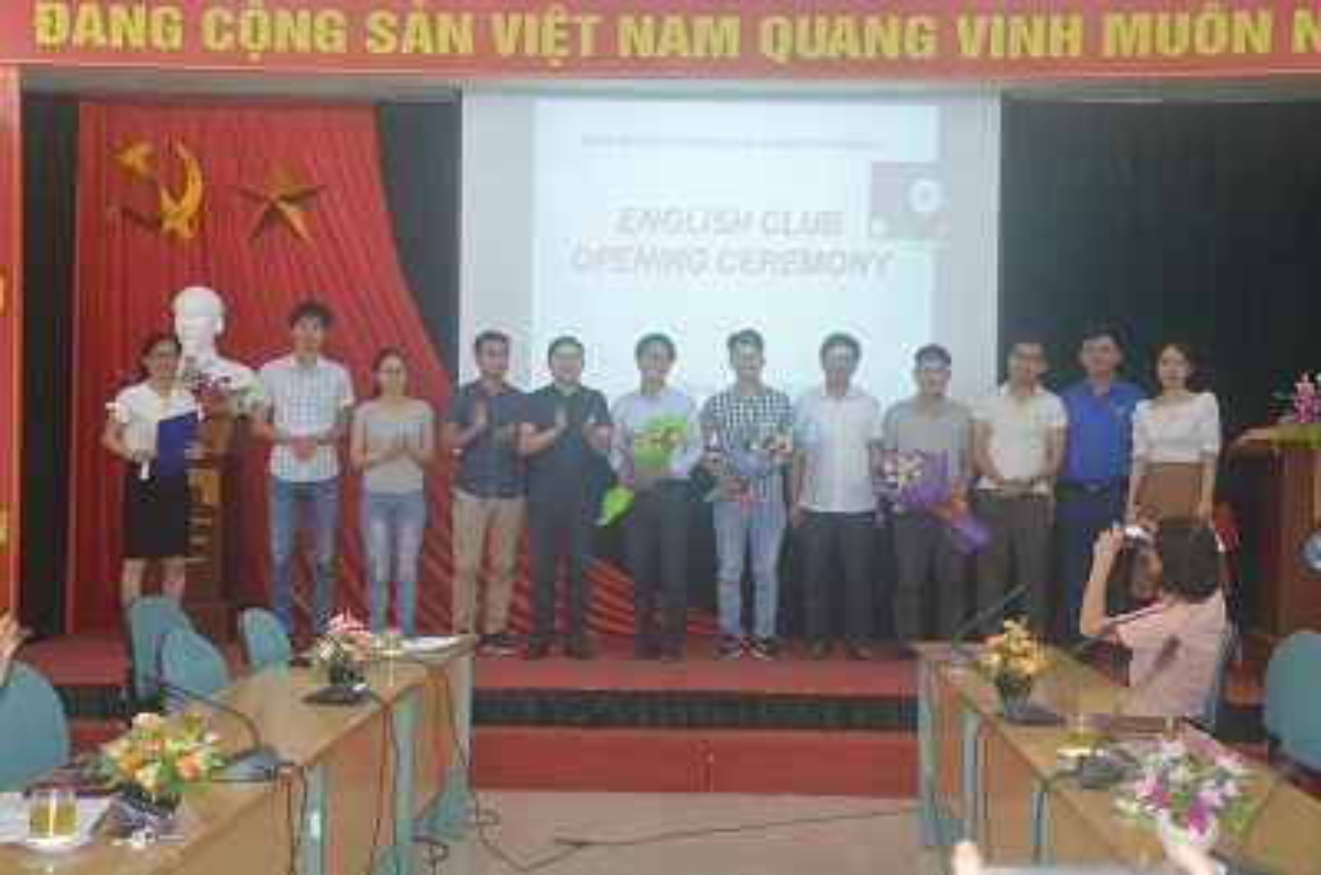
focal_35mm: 52
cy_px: 438
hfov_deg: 37.9
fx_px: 1923
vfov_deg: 25.6
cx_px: 660
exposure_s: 1/60
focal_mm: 35
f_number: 4.5
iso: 800
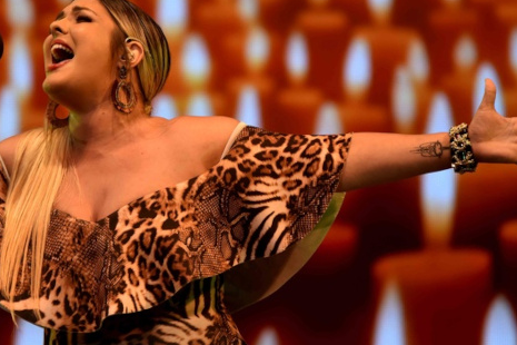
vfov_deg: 1.5
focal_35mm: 903
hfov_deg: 2.3
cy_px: 124
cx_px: 201
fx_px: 12967
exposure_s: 1/160
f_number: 6.3
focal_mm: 600
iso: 1000
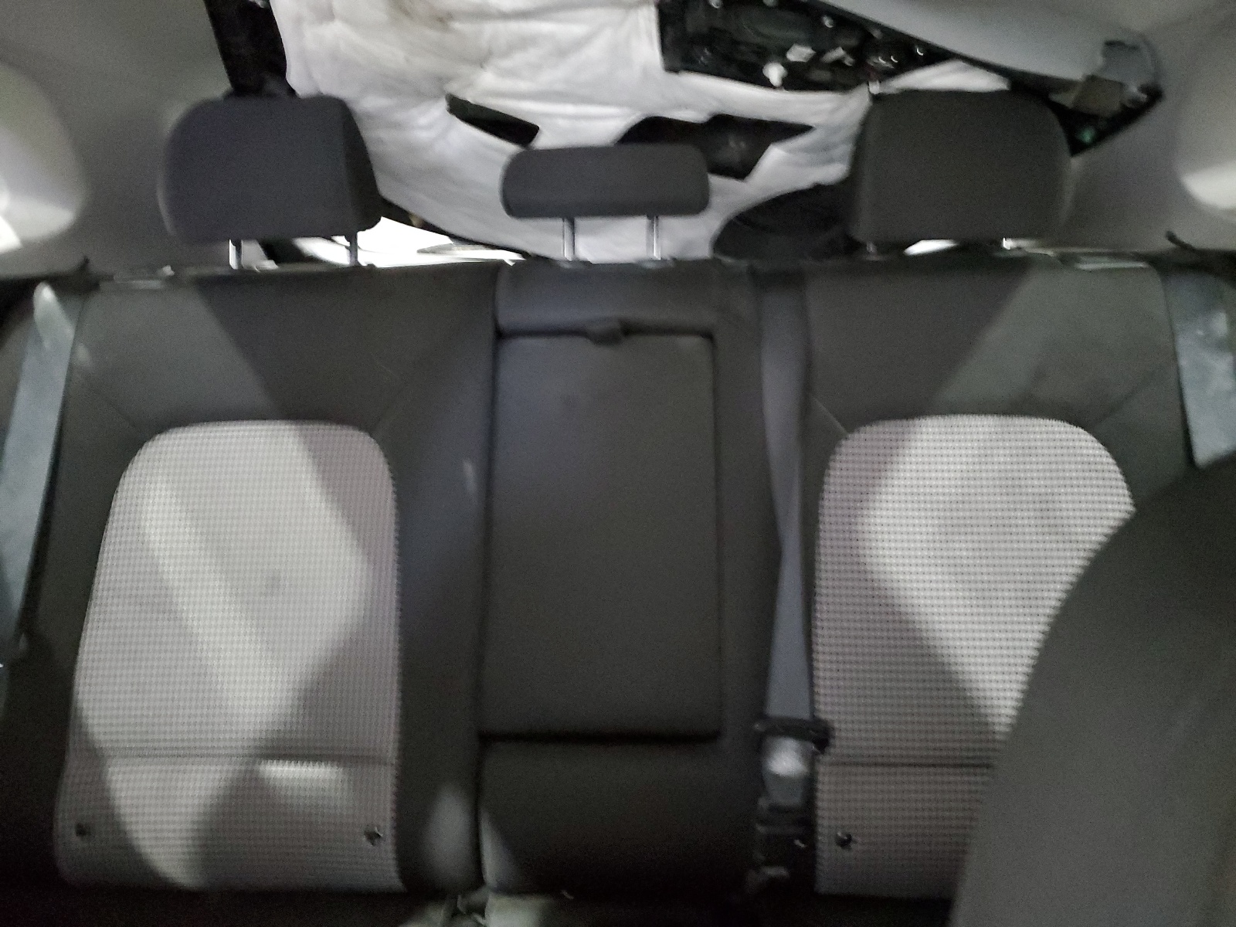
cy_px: 464
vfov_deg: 53.1
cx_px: 618
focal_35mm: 26
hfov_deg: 67.3
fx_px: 928
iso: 998
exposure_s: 1/9
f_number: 1.5
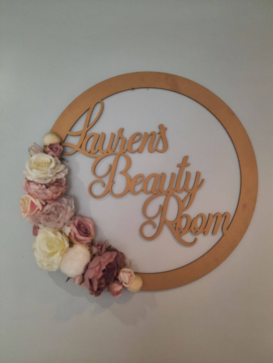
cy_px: 182
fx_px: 263
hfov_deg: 54.9
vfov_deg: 69.4
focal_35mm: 25
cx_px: 136
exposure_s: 1/50
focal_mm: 4.6
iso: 250
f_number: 2
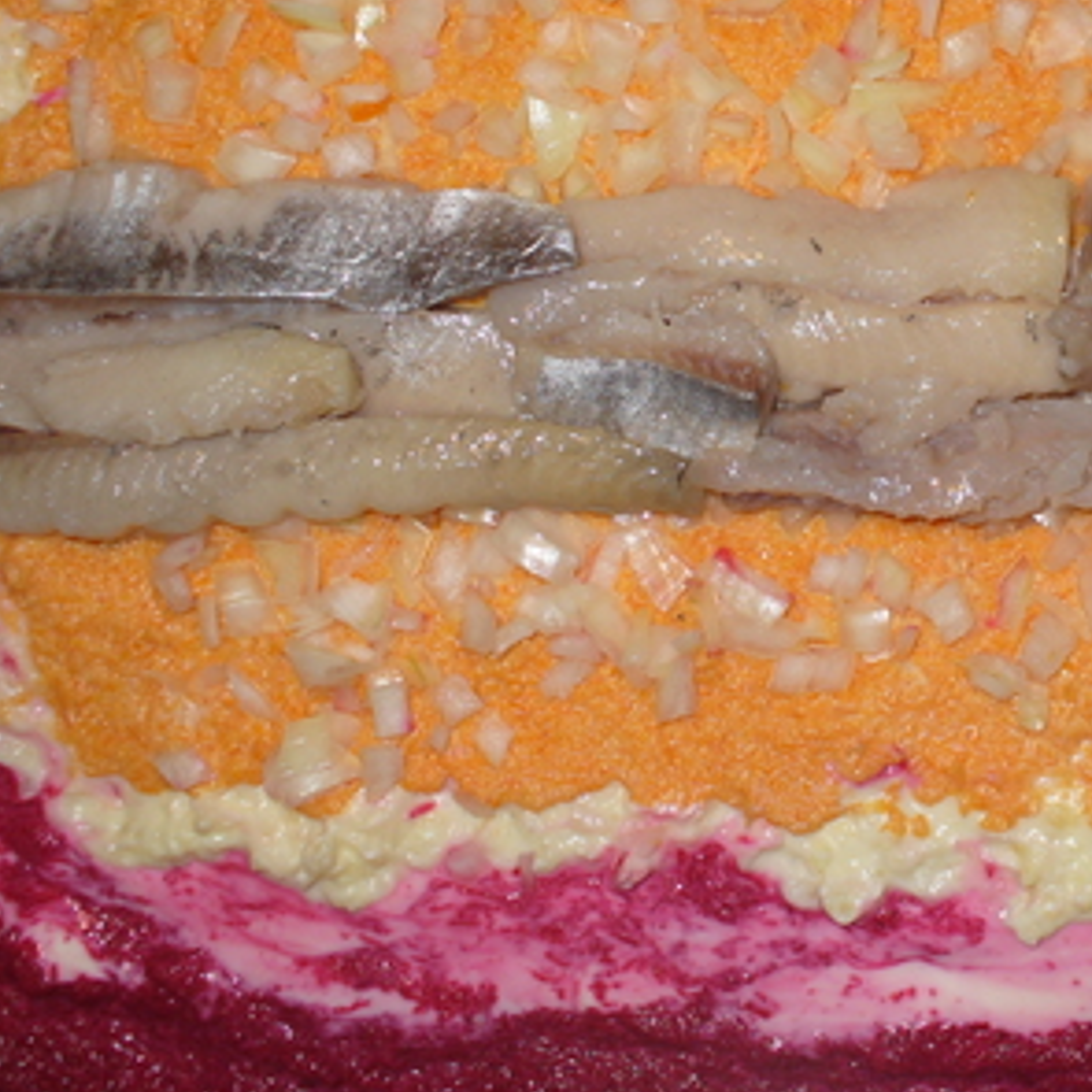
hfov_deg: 27.4
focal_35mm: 61
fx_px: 2177
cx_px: 933
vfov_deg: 28.0
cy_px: 379
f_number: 2.8
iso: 80
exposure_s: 1/60
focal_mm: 6.1
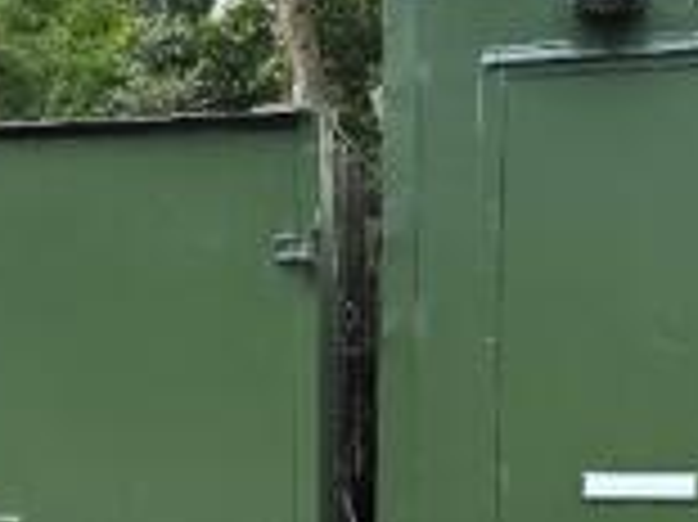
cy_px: 601
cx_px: 164
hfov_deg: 19.9
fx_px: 1975
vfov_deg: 14.6
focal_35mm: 98
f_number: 1.6
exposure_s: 1/373
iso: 64
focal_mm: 5.96
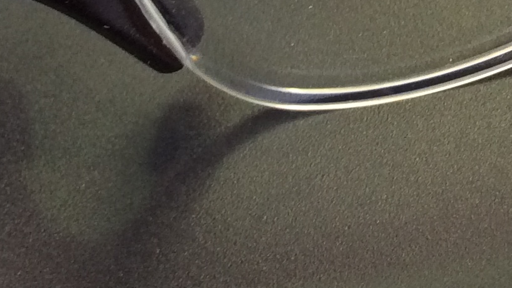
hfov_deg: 18.8
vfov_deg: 10.2
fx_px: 1548
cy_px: -168
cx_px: 215
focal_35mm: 114
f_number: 2.4
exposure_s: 1/25
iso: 80
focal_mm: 3.3
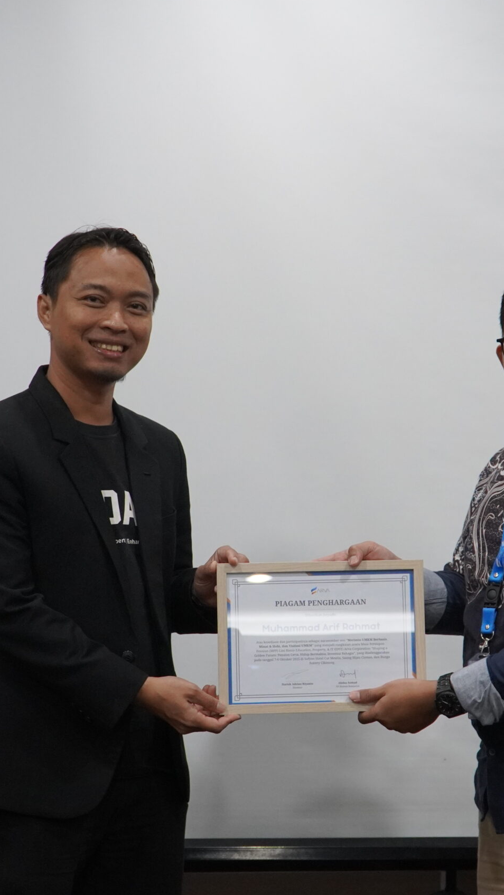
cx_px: 310
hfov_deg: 17.5
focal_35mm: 69
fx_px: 1634
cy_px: 447
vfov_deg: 30.7
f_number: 4
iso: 1600
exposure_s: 1/160
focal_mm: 29
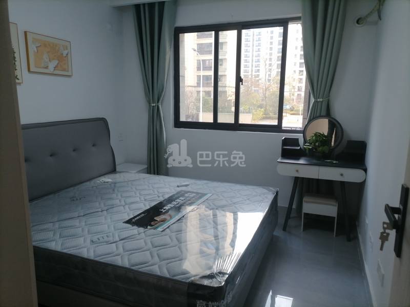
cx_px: 205
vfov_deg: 53.1
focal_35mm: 26
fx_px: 308
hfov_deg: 67.3
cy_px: 154
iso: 80
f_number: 1.8
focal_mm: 5.4
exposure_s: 1/50
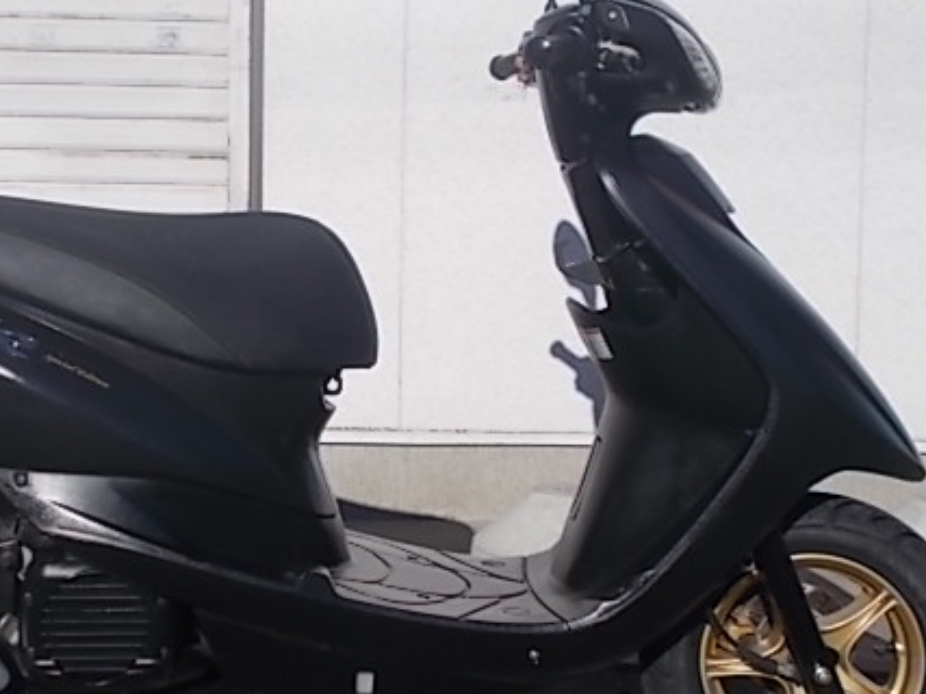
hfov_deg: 29.2
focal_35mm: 66
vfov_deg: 22.2
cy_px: 306
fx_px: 1765
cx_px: 317
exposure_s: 1/160
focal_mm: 7.9
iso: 80
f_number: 10.6
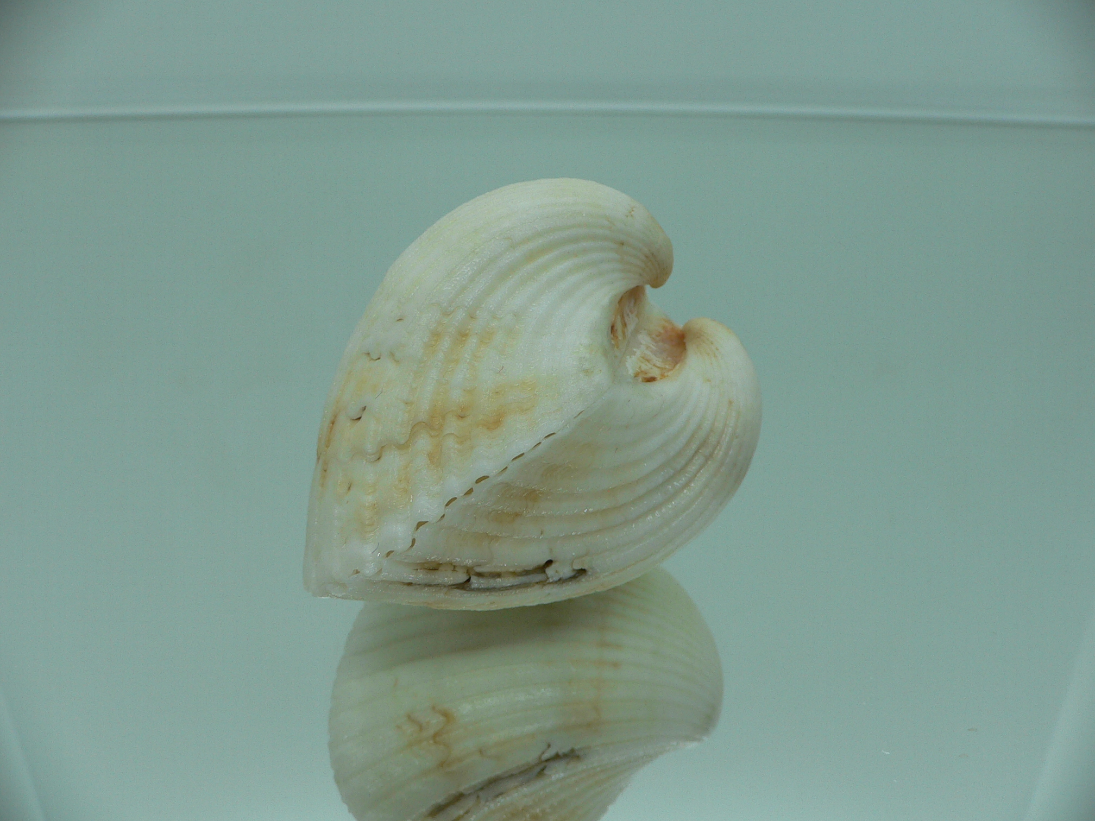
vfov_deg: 40.7
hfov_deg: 52.6
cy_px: 410
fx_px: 1107
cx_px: 548
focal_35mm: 35
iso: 80
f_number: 2.8
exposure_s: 1/80
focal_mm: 4.6
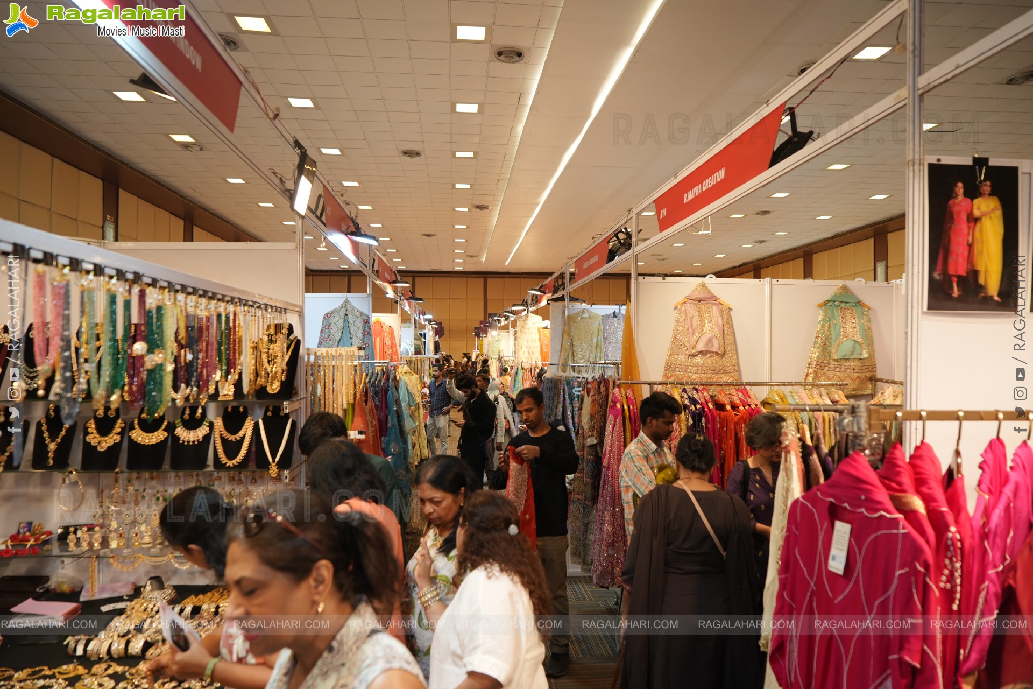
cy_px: 344
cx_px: 516
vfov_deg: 53.1
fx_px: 689
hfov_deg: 73.7
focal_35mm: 24
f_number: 5
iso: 640
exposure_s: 1/160
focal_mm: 24
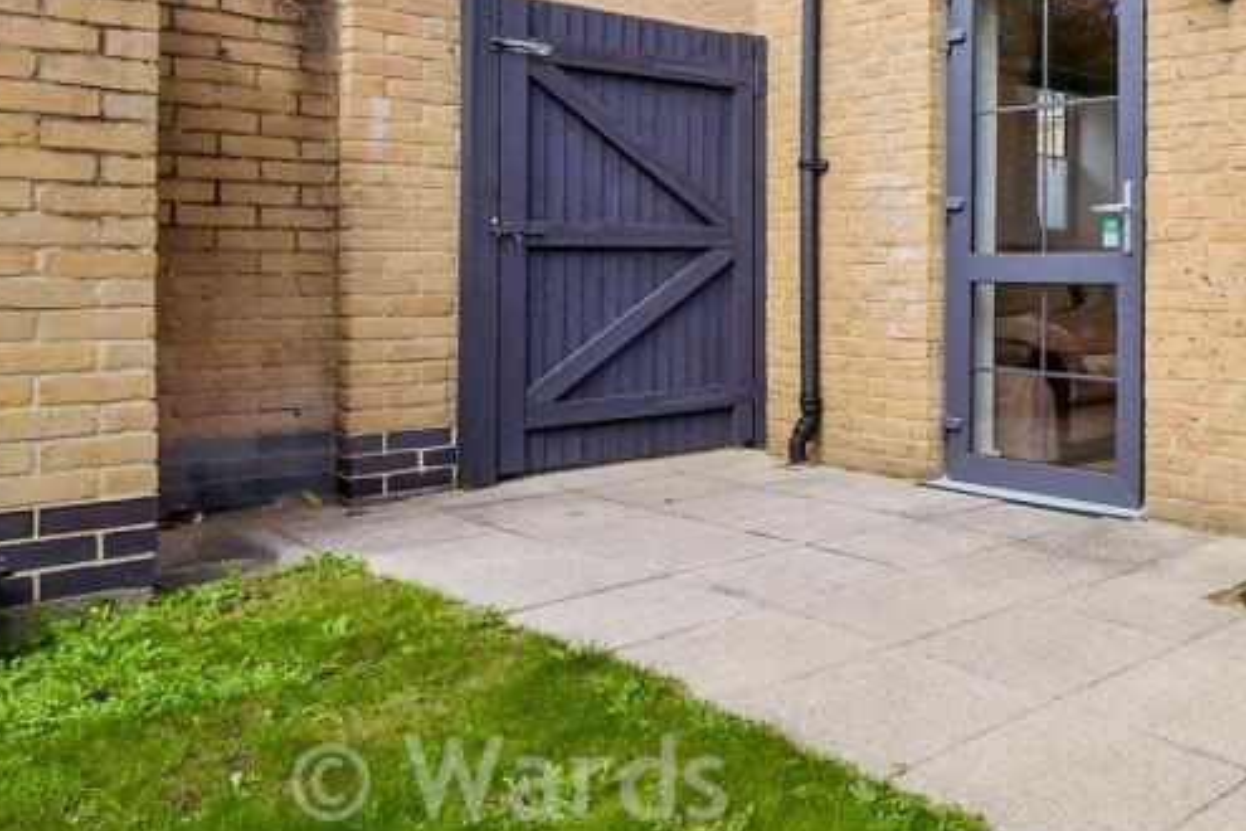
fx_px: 1073
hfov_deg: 52.7
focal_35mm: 31
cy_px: 190
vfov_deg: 40.9
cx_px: 1128
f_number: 8
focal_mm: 10
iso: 250
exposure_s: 1/250
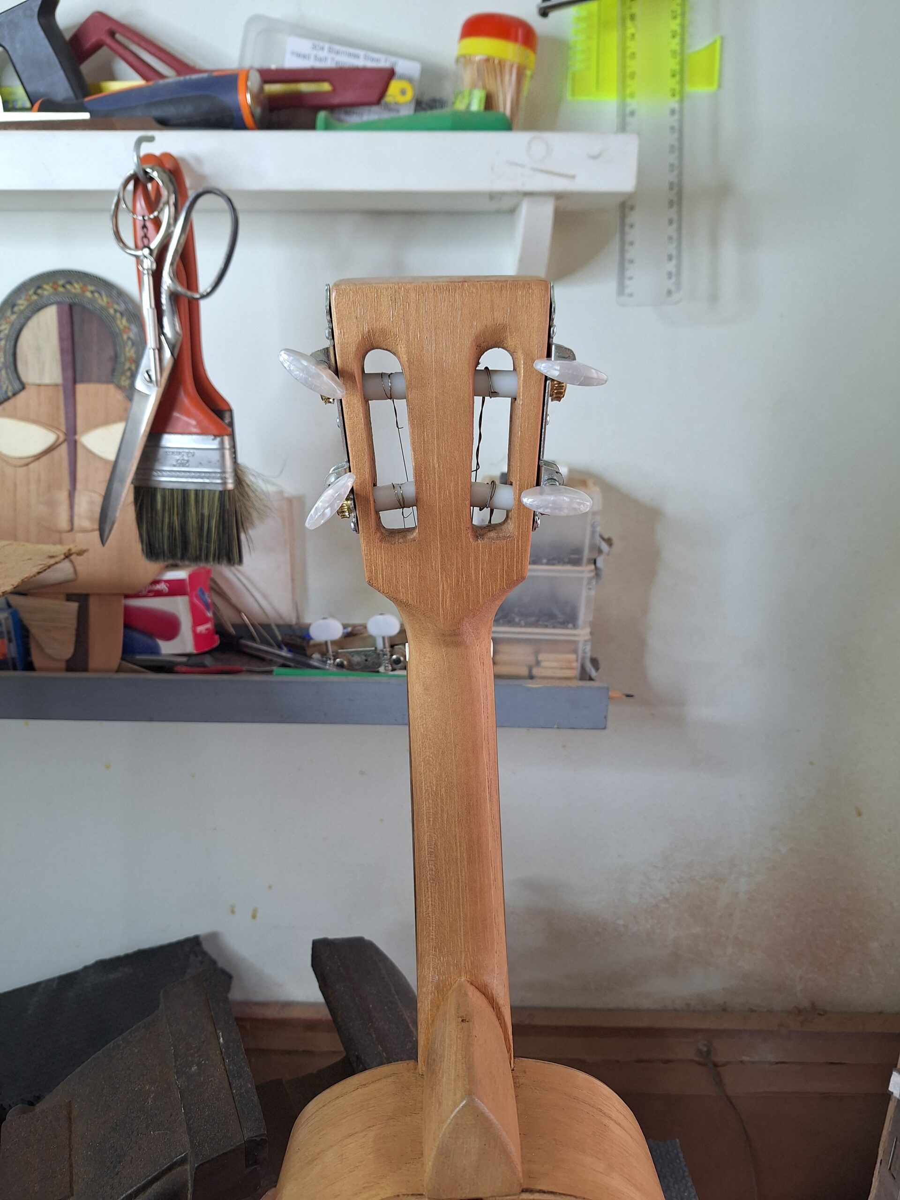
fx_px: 797
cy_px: 600
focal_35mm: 23
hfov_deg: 58.9
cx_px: 450
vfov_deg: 73.9
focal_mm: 5.54
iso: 80
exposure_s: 1/40
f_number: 1.8
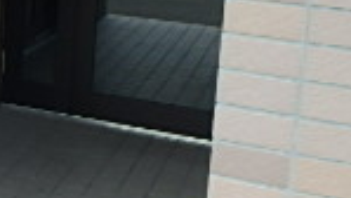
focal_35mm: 98
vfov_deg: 12.0
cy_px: -68
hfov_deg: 17.2
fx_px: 913
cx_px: -304
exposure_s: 1/125
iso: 125
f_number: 3.5
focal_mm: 3.7
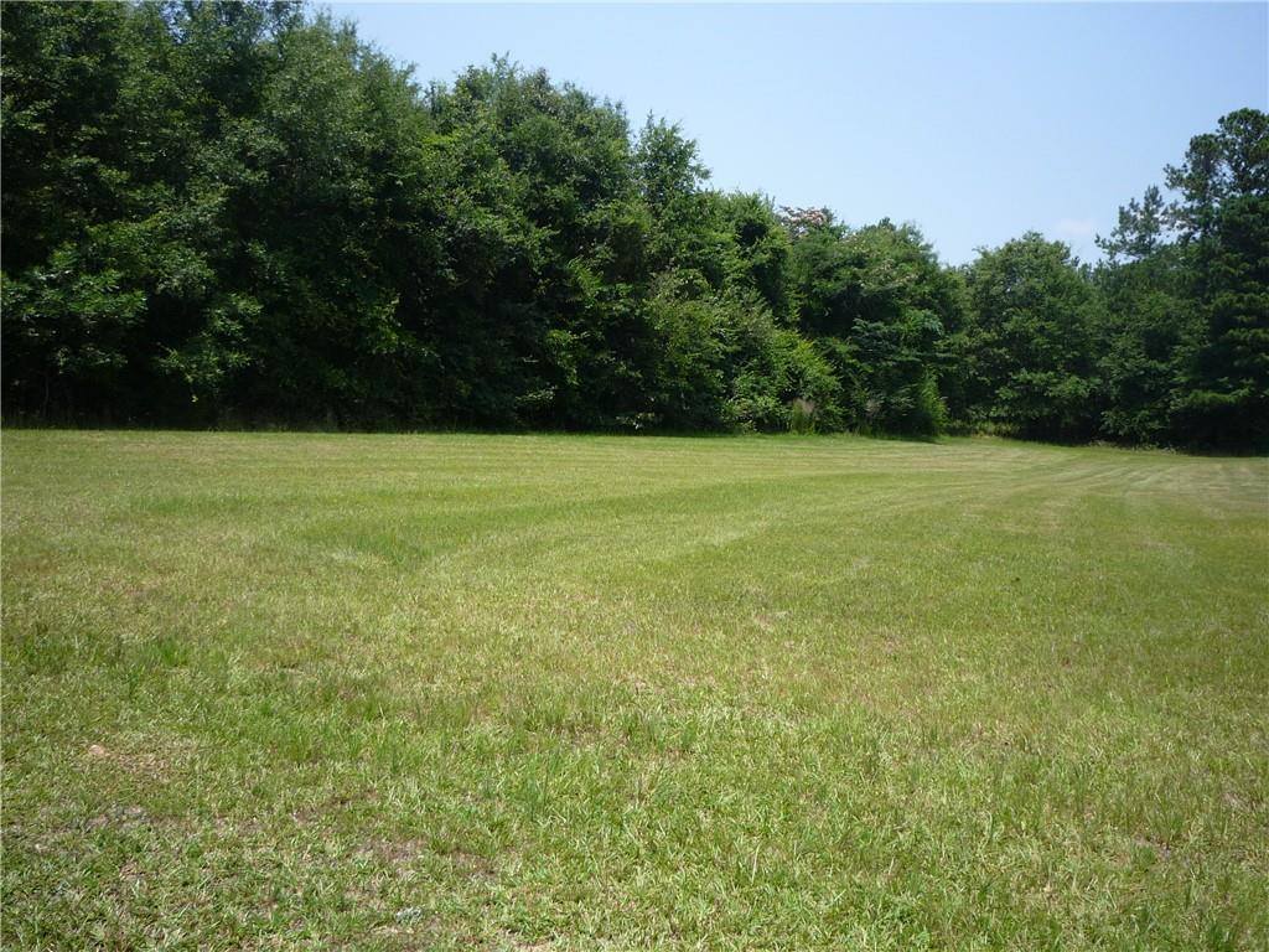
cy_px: 476
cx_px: 634
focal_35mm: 32
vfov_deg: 44.2
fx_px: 1173
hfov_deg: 56.8
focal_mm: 5.2
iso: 100
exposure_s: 1/400
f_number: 4.5
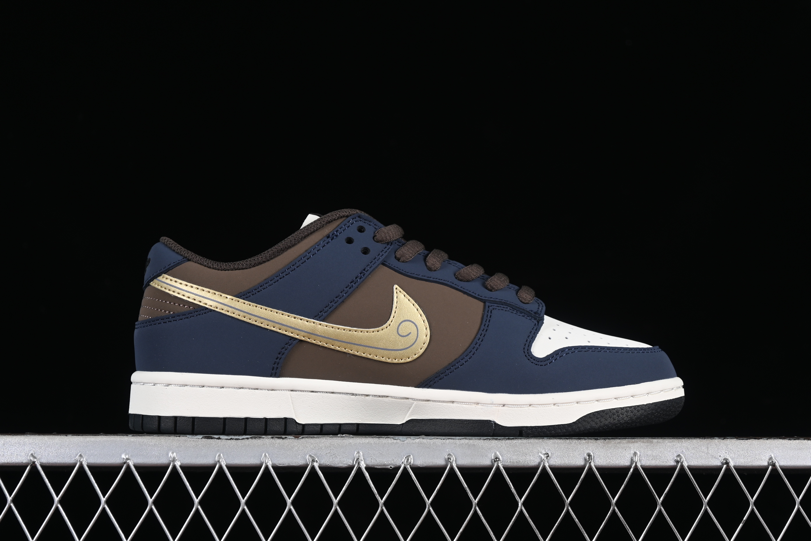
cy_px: 270
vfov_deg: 18.2
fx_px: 1689
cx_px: 406
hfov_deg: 27.0
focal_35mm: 75
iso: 160
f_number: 6.3
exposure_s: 1/60
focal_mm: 50
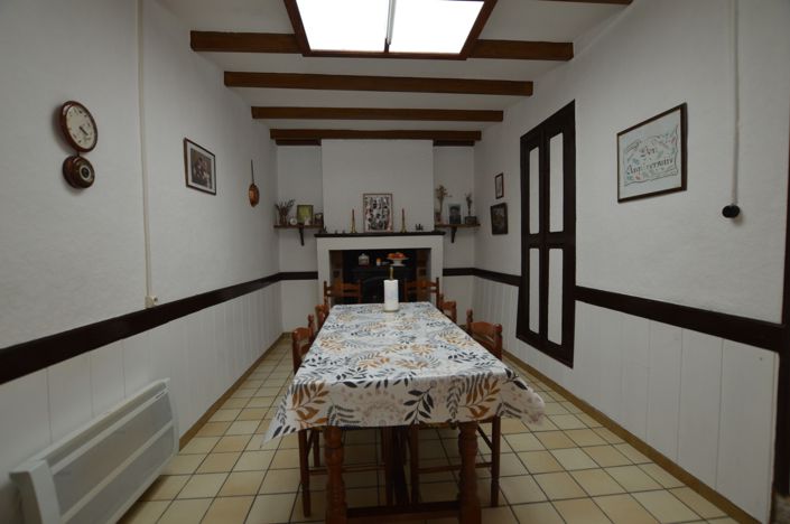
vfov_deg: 77.2
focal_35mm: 15
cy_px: 262
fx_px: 329
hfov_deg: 100.5
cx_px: 395
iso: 400
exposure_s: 1/60
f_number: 4
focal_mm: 10
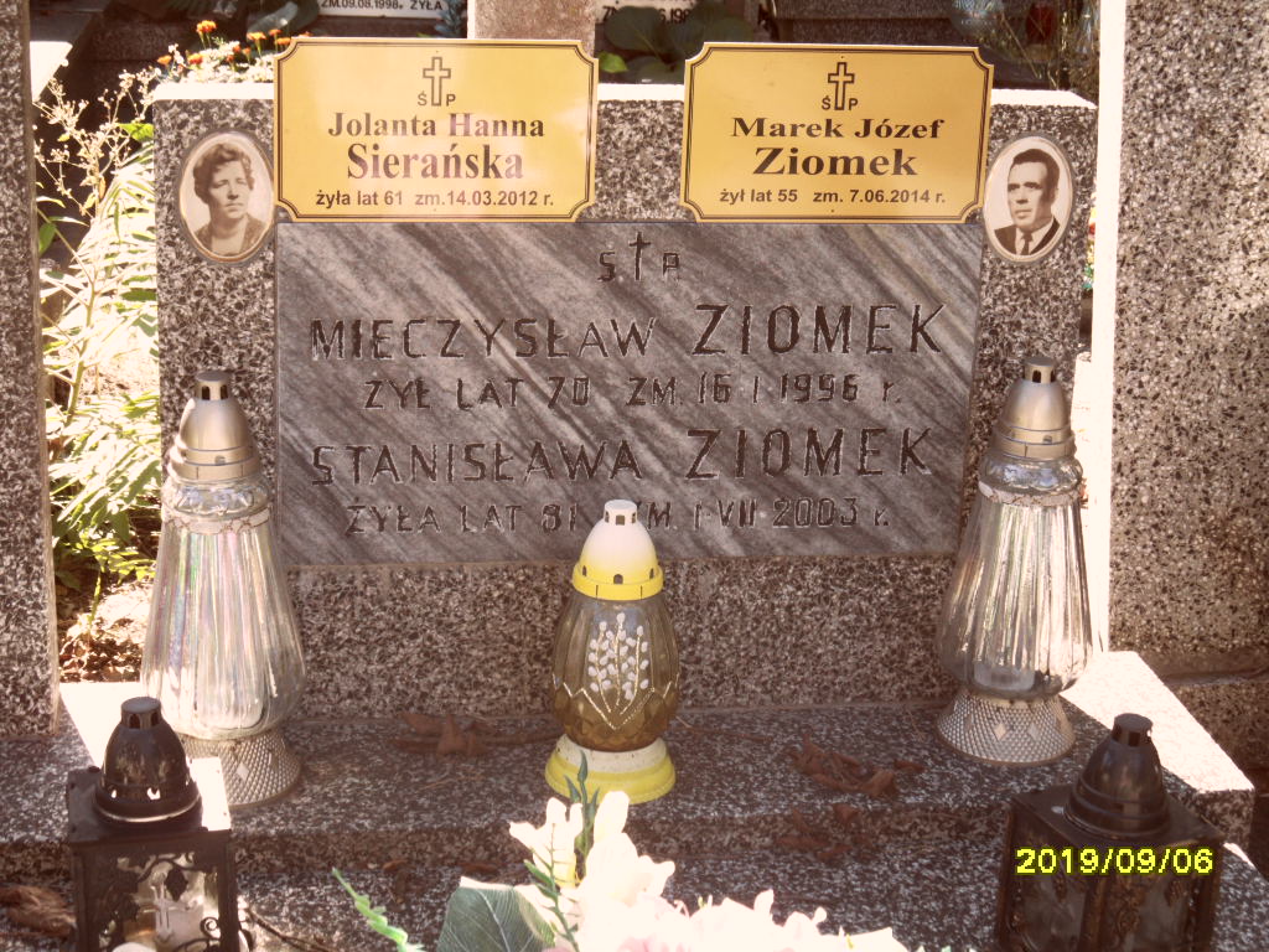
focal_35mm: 60
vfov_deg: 24.4
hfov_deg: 32.2
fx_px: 2200
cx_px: 634
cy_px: 476
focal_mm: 10.3
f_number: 4
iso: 100
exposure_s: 1/125
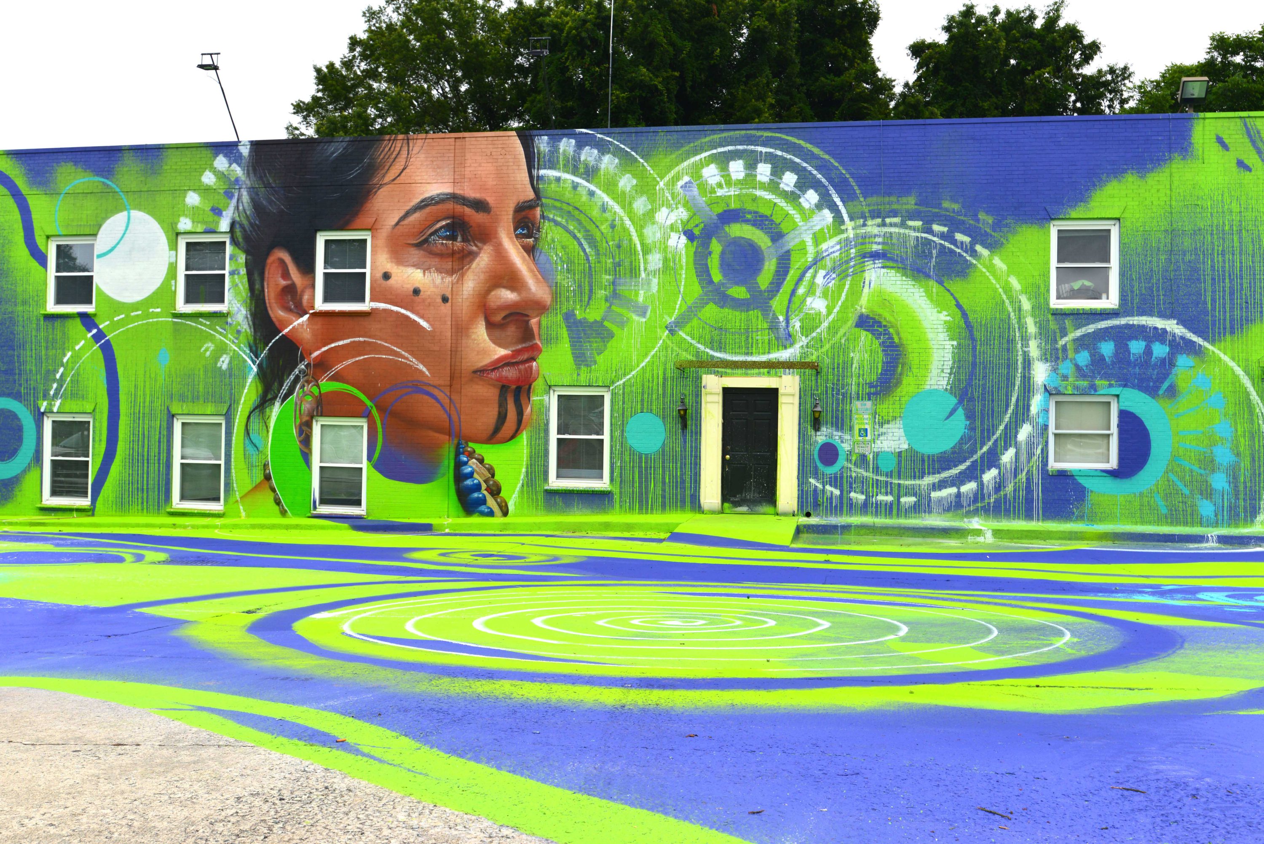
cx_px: 632
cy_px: 422
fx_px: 1229
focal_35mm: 35
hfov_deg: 54.4
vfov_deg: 37.9
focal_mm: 35
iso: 250
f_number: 9
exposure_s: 1/160
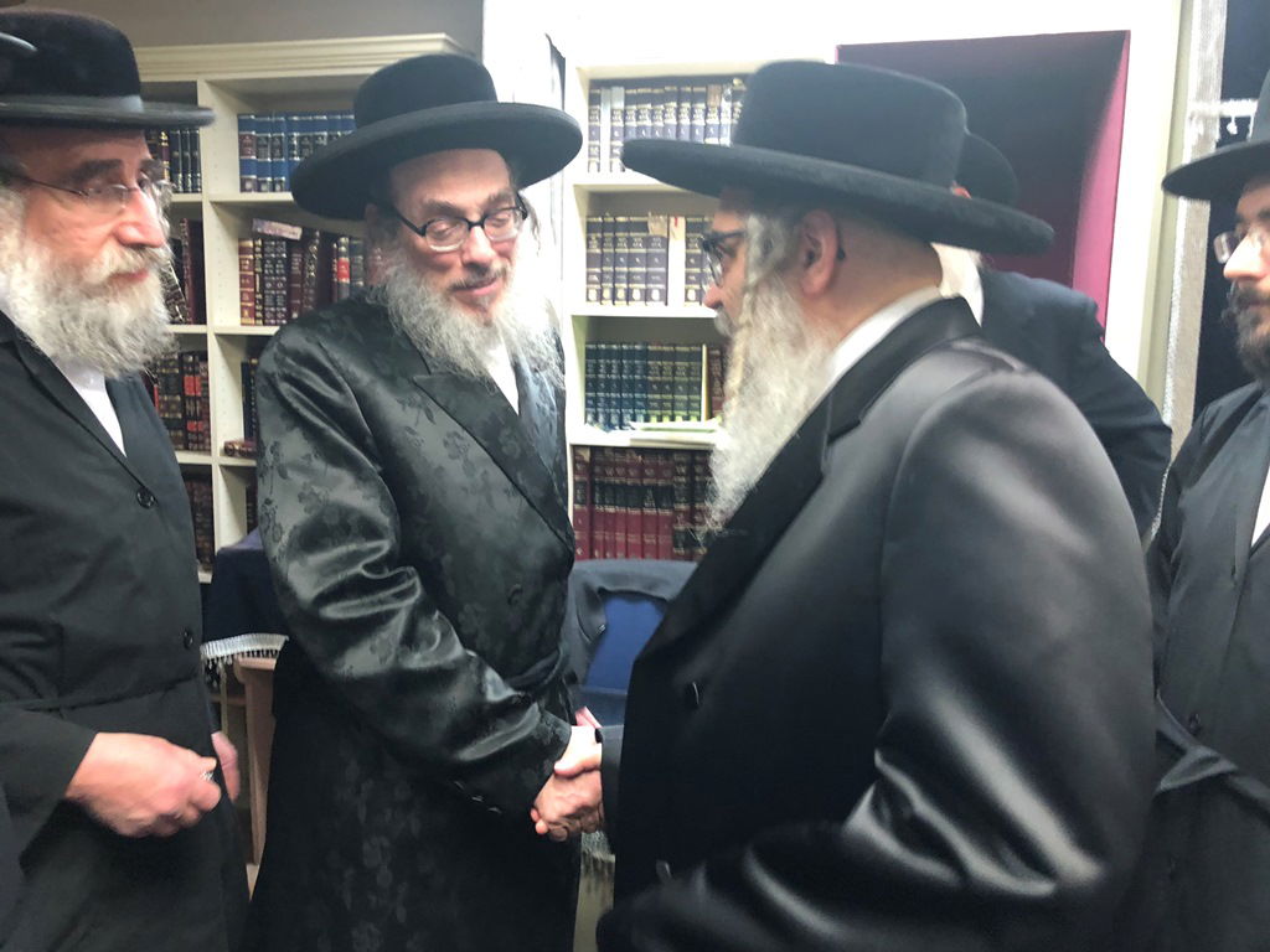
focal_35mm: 28
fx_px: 1027
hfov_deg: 63.4
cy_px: 476
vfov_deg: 49.7
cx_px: 635
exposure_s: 1/10
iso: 100
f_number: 1.8
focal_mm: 3.99
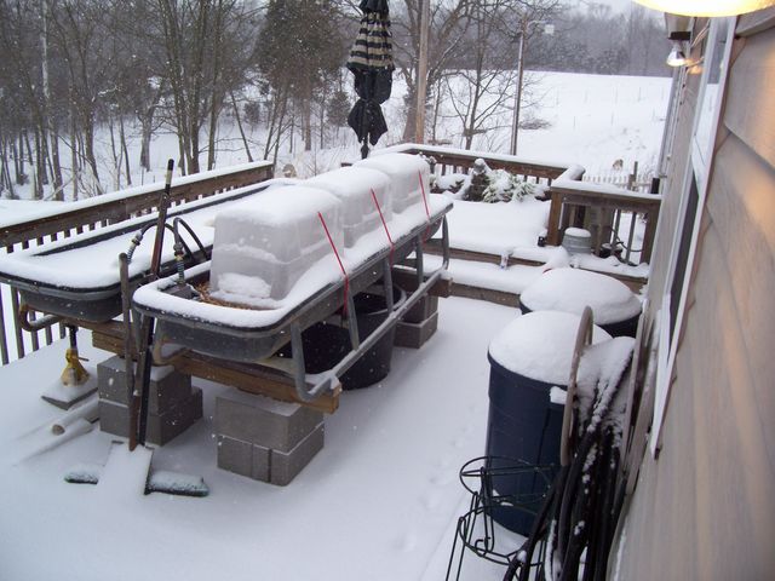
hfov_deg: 54.0
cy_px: 290
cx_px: 388
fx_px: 761
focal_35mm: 34
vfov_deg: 41.8
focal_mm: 5.6
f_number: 2.7
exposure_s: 1/641
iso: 80
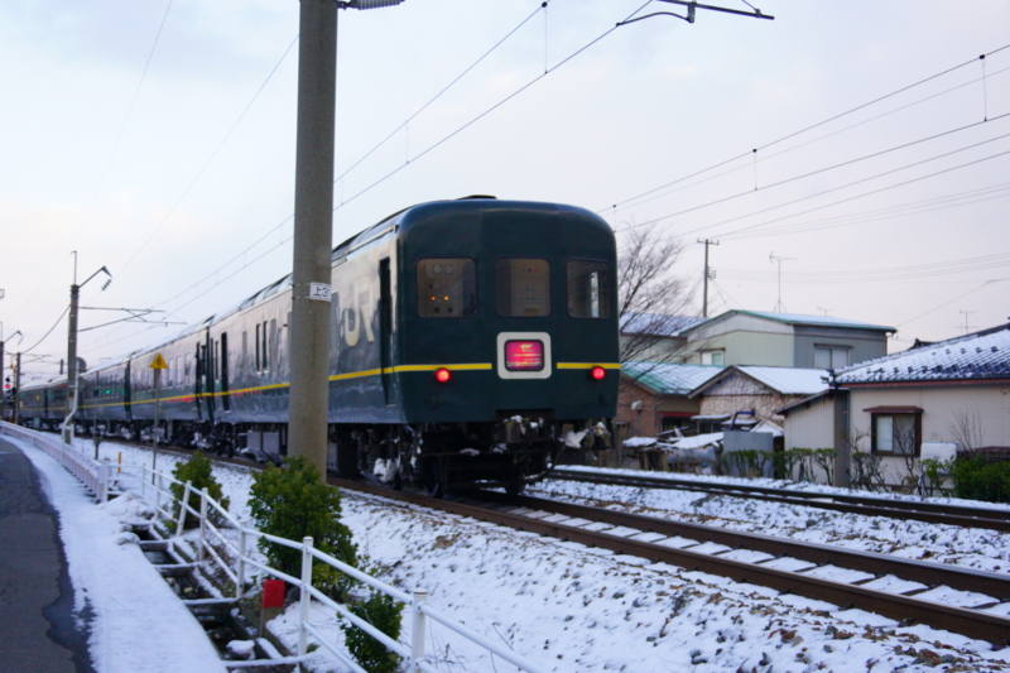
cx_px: 505
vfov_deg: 29.9
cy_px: 336
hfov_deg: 43.6
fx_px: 1262
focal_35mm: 45
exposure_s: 1/1000
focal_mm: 30
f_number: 4.5
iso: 1000
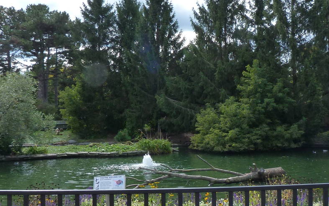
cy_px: 107
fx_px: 484
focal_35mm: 54
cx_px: 174
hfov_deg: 37.5
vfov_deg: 24.0
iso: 125
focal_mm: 4.5
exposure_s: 1/250
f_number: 4.5
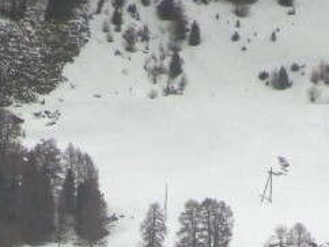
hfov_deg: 1.1
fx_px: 17657
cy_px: 446
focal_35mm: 1856
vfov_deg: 0.8
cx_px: 185
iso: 80
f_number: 6.3
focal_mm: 75.01
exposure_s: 1/400
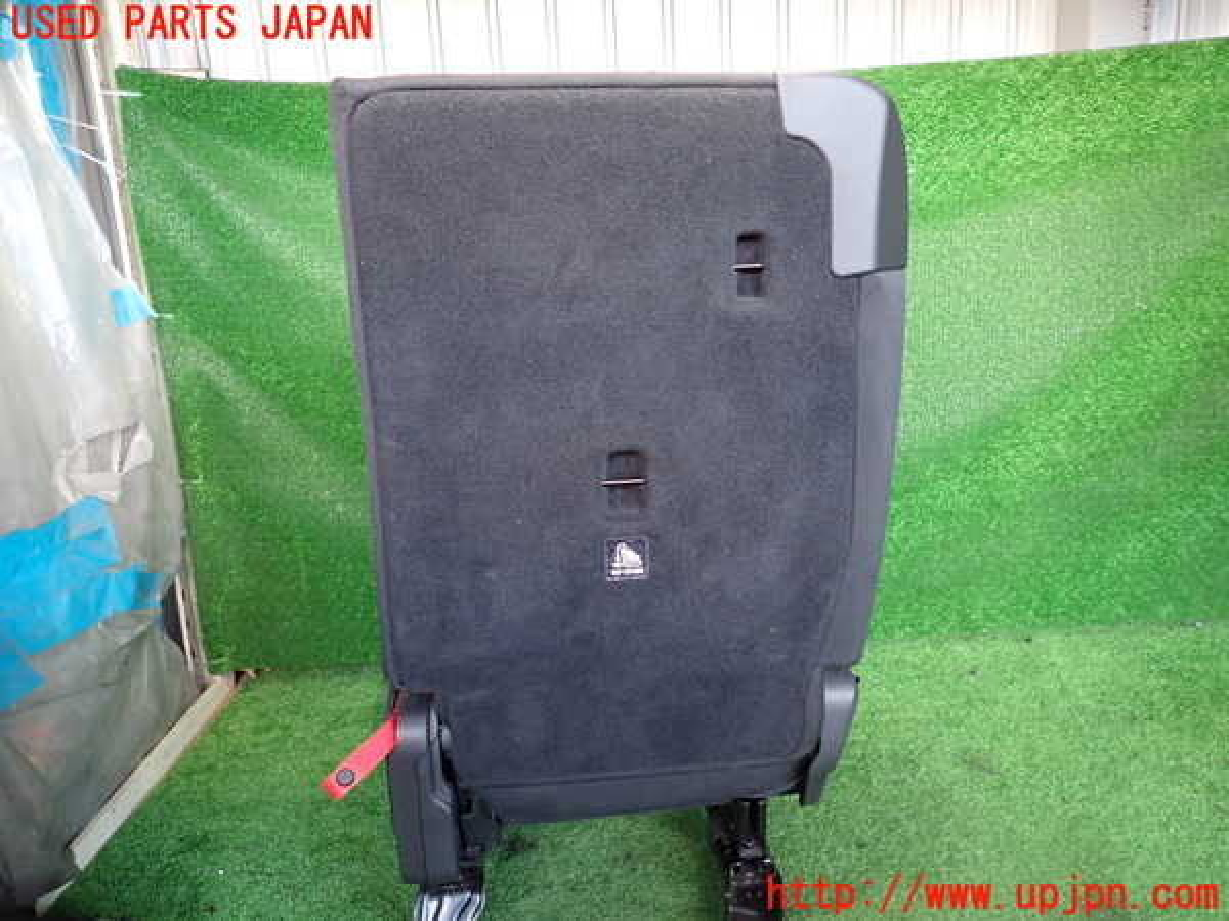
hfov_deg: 69.4
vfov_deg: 54.9
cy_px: 460
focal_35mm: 25
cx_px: 614
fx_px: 888
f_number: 2
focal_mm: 4.5
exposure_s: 1/30
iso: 640
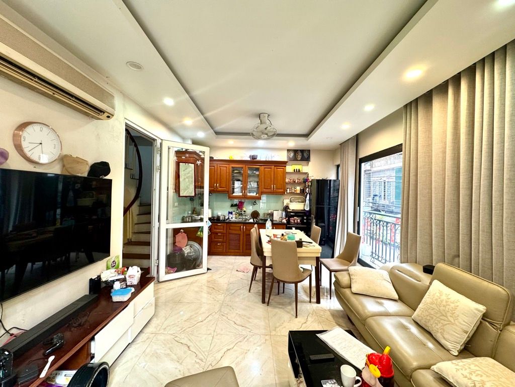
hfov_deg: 102.1
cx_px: 258
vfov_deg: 85.7
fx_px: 208
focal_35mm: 14
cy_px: 194
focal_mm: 2.22
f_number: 2.2
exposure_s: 1/50
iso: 200
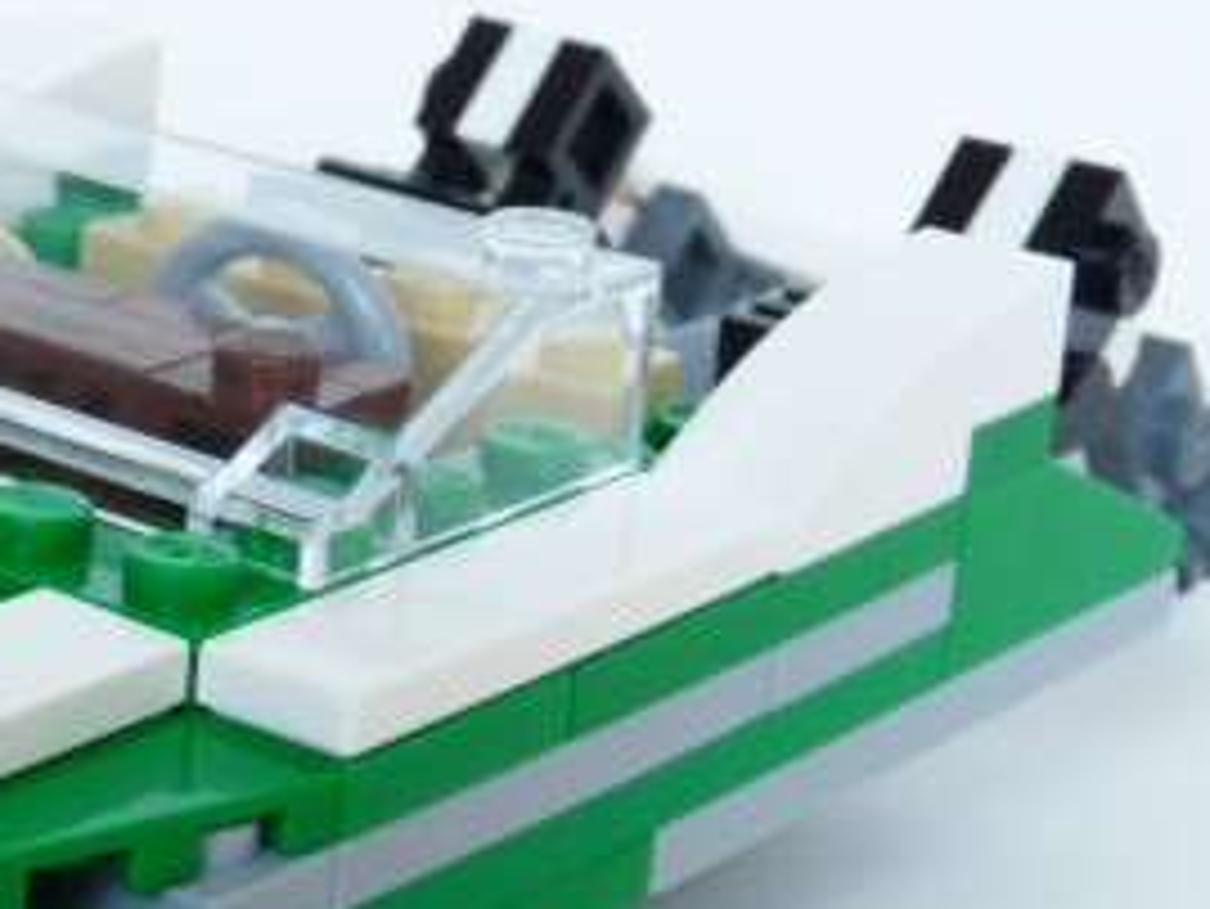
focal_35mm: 125
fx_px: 4371
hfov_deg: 15.2
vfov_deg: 11.8
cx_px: -252
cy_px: 729
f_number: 5
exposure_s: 1/15
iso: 100
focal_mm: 7.4
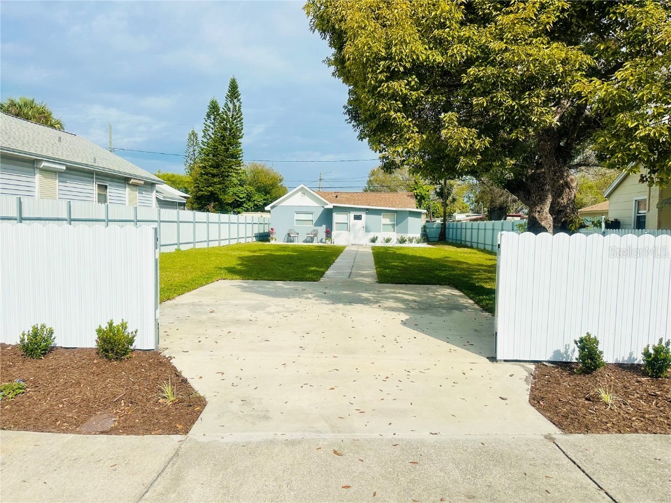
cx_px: 336
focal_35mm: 24
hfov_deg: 71.6
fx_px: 465
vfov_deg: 56.8
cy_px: 252
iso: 80
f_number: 1.78
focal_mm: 6.86
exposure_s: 1/12048
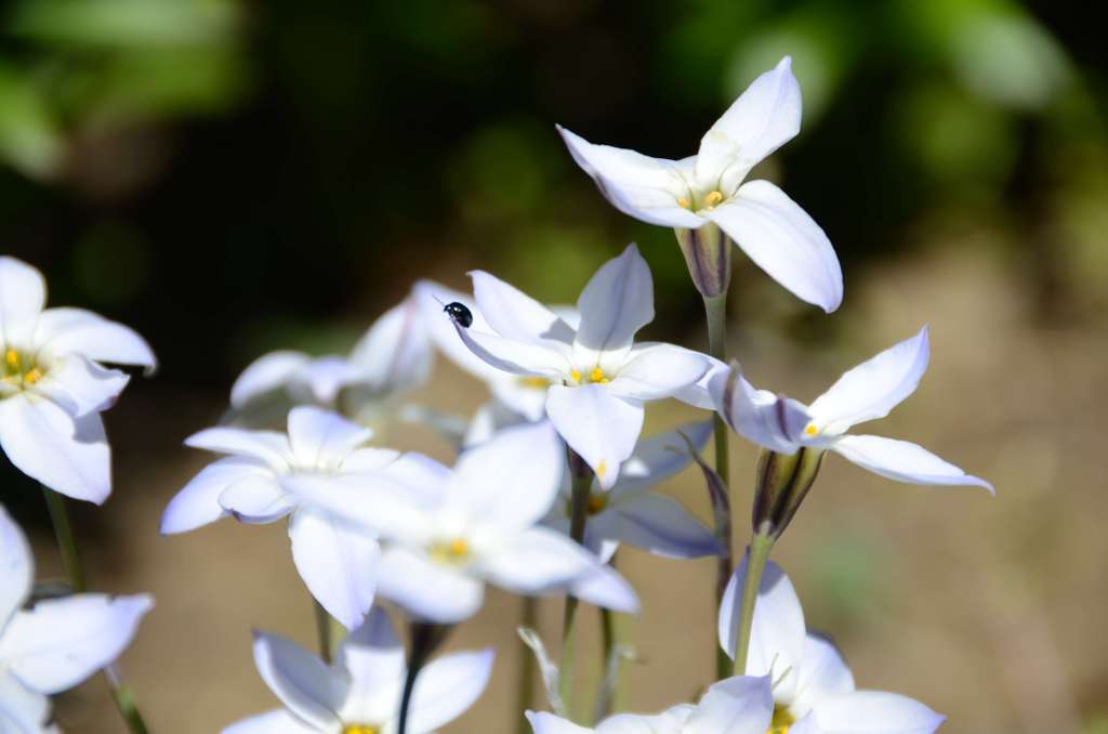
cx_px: 554
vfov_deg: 4.6
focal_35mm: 300
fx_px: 9213
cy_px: 367
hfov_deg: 6.9
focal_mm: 200
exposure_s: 1/500
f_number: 5.6
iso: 100
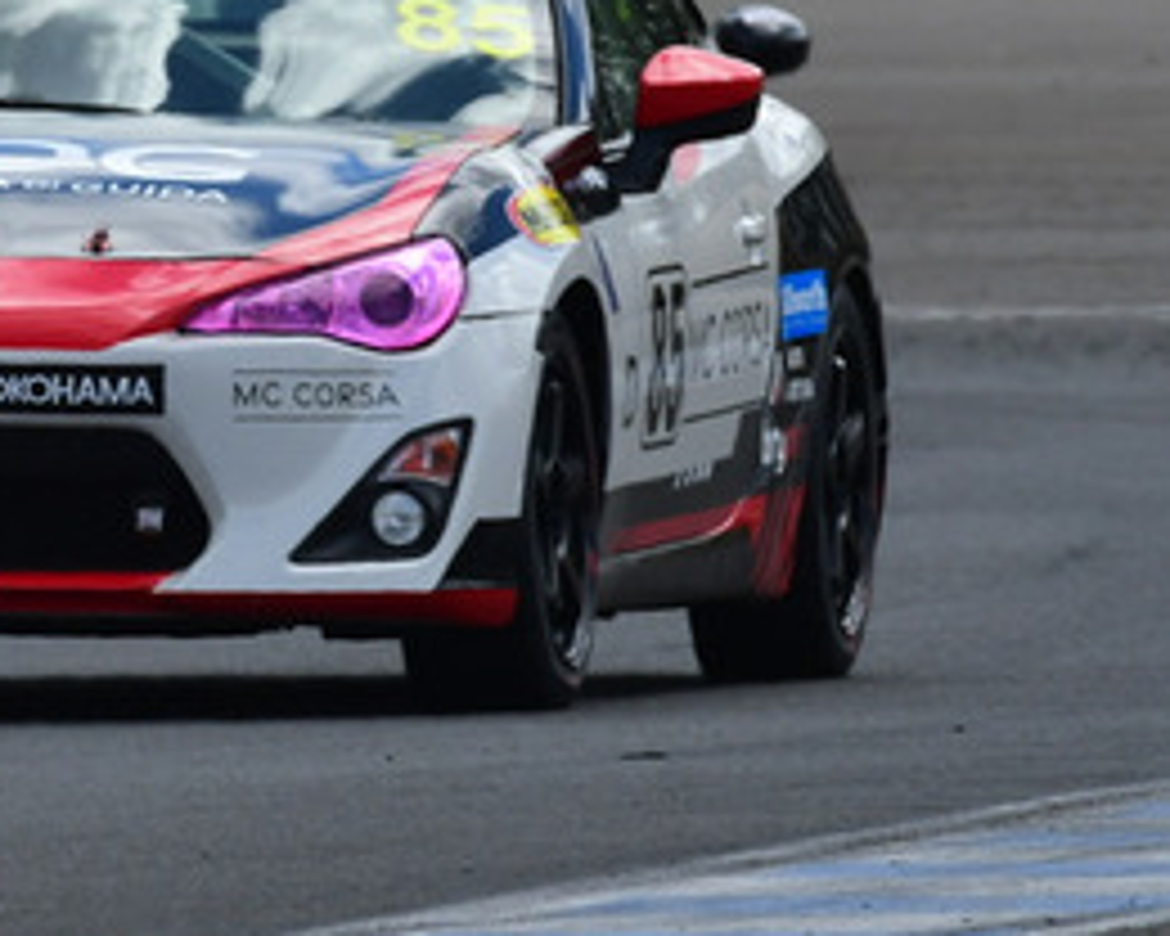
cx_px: 9
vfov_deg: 0.9
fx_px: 57101
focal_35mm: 1649
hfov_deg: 1.2
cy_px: -32
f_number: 10
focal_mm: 380
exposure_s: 1/640
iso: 400
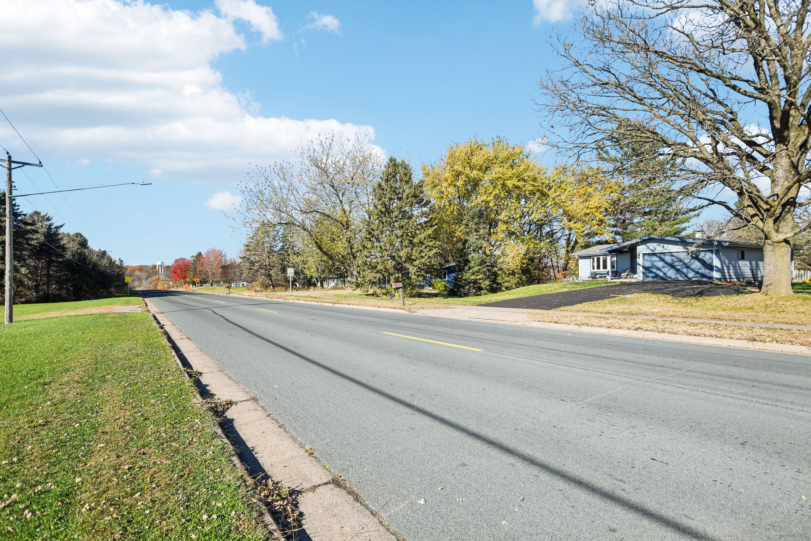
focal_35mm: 19
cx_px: 406
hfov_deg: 86.9
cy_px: 270
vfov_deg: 64.5
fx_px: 428
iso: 400
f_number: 6.3
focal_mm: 13
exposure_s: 1/2500
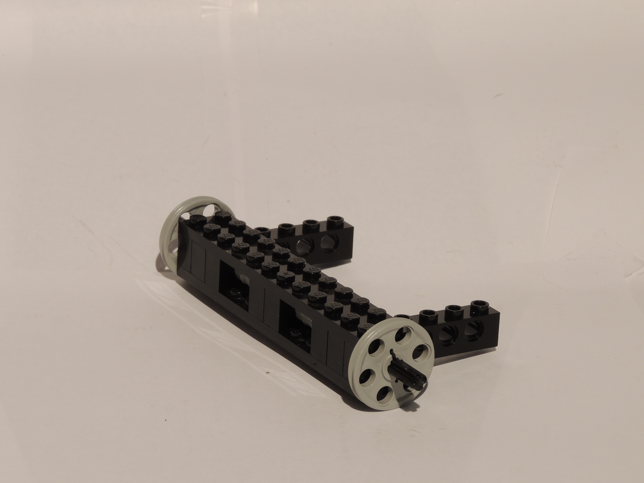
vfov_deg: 10.4
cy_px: 251
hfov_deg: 13.8
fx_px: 2661
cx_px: 310
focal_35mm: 143
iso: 100
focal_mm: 24
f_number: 6.8
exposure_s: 1/2.5
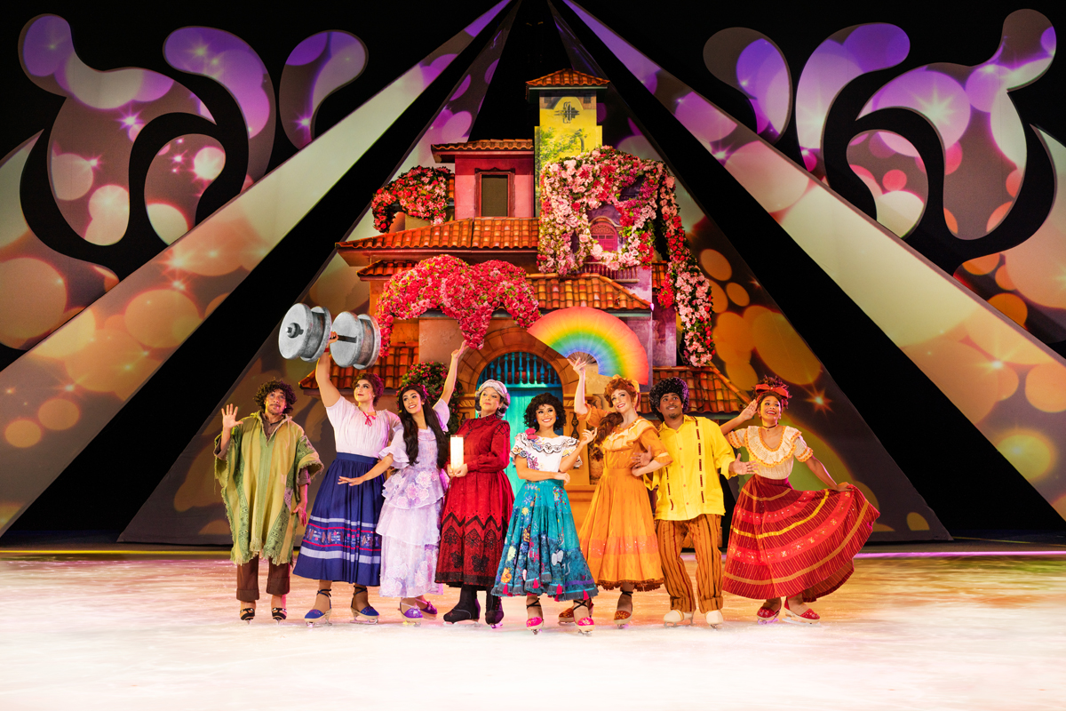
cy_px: 356
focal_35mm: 55
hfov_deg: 36.2
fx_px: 1628
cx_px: 533
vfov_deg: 24.6
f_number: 7.1
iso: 250
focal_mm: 55
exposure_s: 1/50
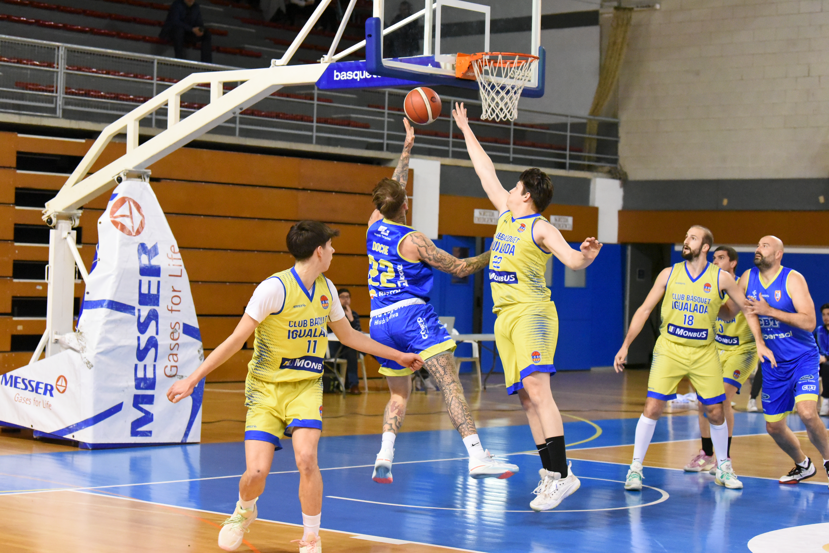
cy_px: 276
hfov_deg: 24.8
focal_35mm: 82
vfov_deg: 16.7
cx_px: 414
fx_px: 1889
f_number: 4.5
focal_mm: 82
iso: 12800
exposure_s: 1/1000
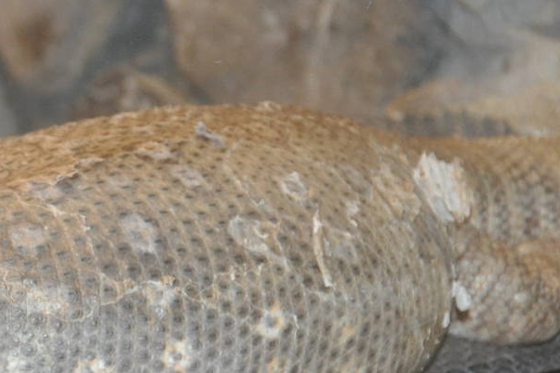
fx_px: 3592
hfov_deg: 8.8
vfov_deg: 5.9
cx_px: -122
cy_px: 262
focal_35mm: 231
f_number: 5
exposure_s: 1/60
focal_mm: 58
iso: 800
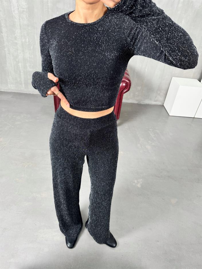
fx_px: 187
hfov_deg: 56.8
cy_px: 134
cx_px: 101
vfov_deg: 71.6
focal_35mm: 24
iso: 125
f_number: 1.78
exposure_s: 1/50
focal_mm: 6.76
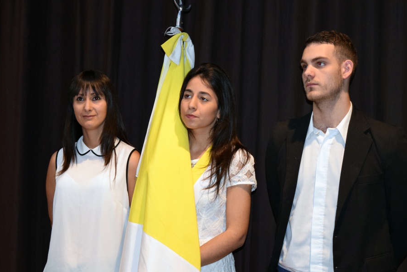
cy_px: 137
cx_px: 199
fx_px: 1069
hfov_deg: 21.5
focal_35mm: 95
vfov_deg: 14.5
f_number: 5.6
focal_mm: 55
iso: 2200
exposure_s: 1/60
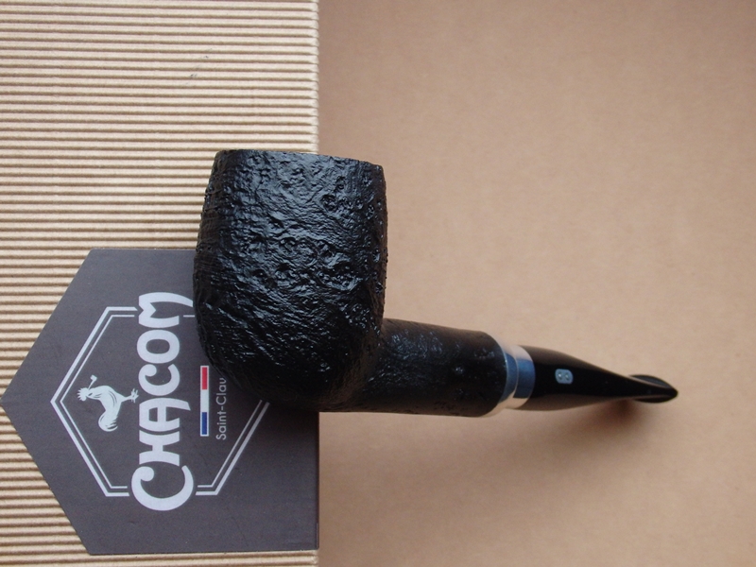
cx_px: 378
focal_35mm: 66
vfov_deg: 22.3
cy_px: 284
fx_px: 1441
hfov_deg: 29.4
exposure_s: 1/60
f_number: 4.4
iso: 640
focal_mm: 11.9
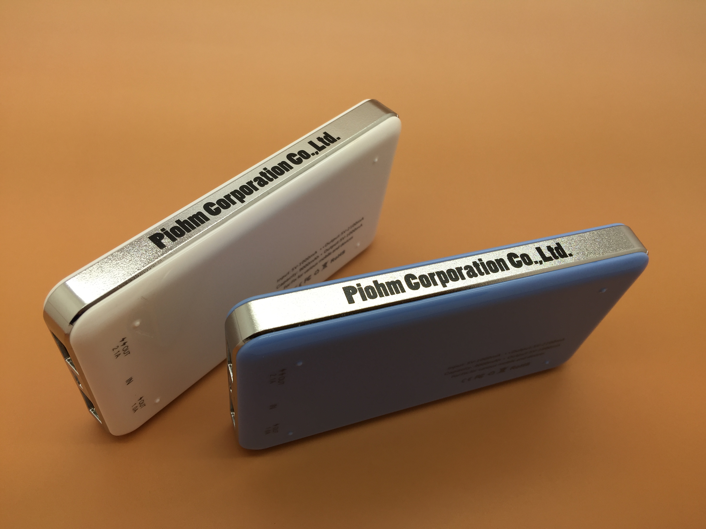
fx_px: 591
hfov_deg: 61.7
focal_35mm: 29
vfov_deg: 48.2
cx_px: 353
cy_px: 264
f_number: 2.2
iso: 32
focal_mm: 4.15
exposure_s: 1/237
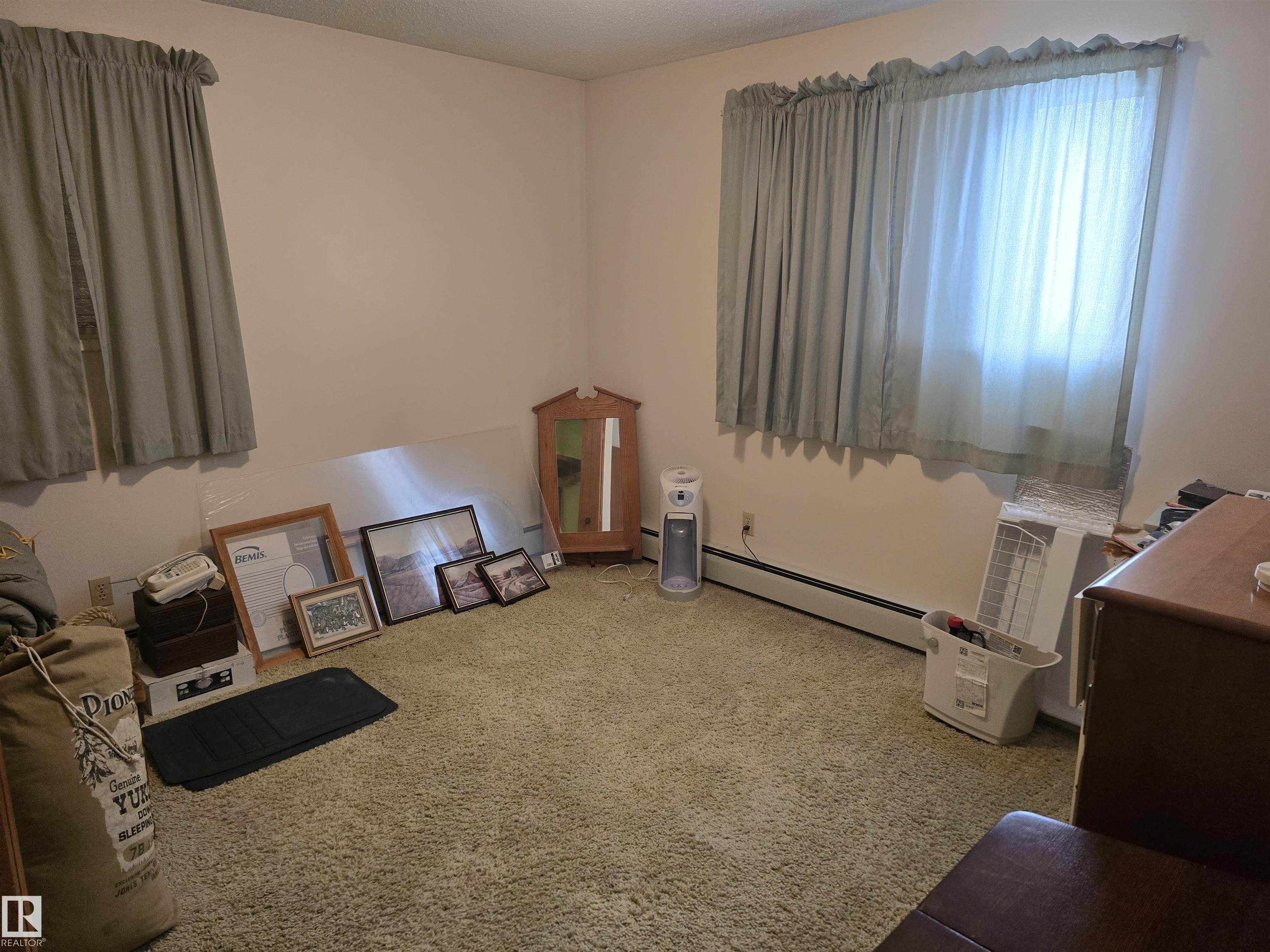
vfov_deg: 58.9
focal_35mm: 23
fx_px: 844
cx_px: 635
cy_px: 476
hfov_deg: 73.9
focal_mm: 6.3
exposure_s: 1/120
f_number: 1.7
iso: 640
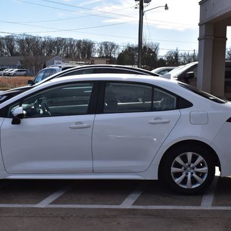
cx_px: 93
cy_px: 118
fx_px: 483
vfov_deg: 26.9
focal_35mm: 64
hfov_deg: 26.8
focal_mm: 28
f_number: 11
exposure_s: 1/500
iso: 280
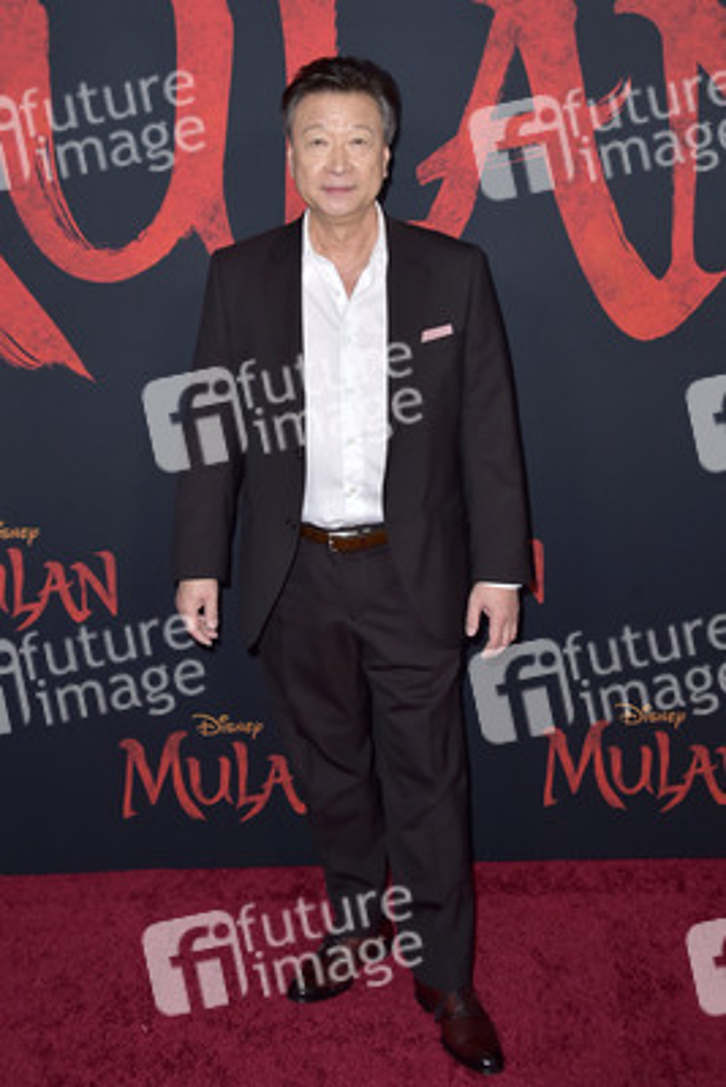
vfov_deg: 39.6
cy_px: 544
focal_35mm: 50
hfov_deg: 27.0
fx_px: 1511
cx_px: 363
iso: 400
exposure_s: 1/250
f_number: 7.1
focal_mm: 50
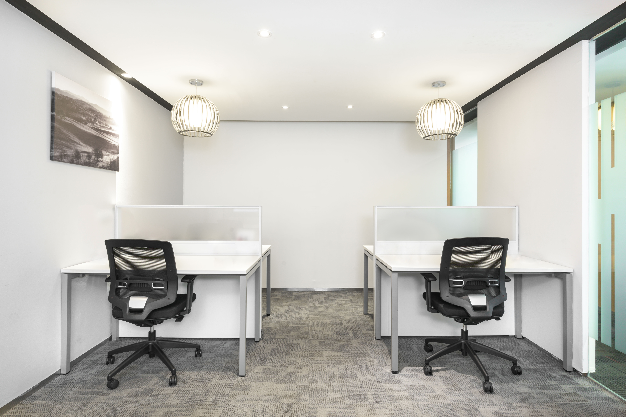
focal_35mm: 20
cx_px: 313
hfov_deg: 85.5
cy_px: 208
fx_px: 339
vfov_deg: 63.2
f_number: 11
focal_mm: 19.5
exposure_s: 1/1.25
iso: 200
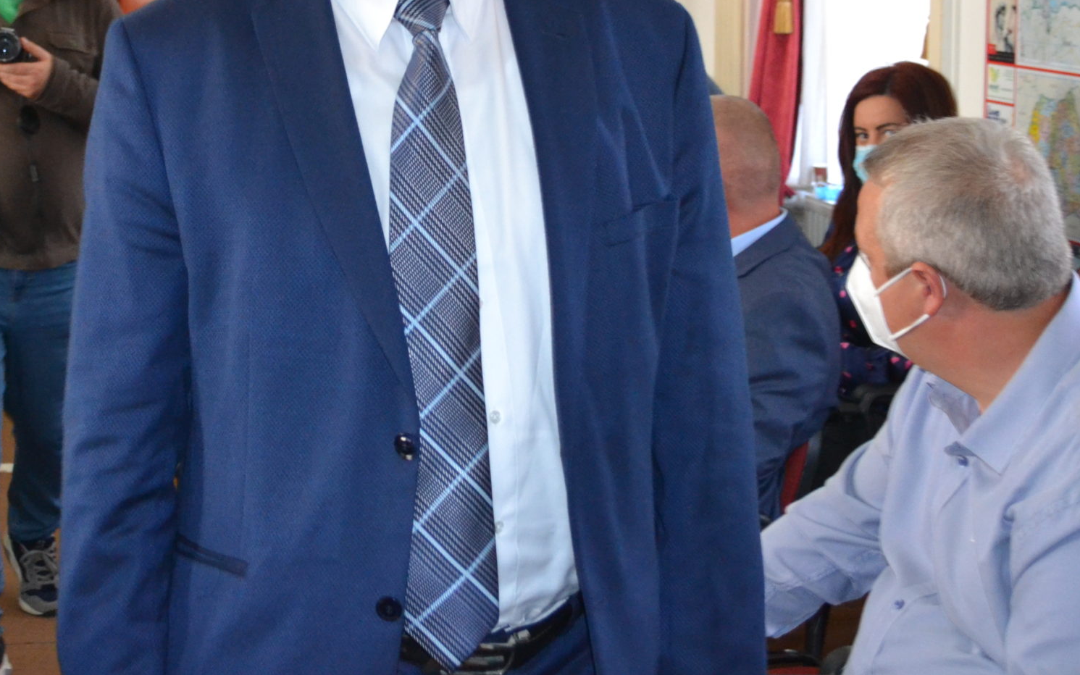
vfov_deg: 15.4
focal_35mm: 84
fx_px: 2473
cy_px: 60
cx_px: 317
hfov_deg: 24.5
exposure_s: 1/60
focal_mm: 32
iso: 2000
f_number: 4.8
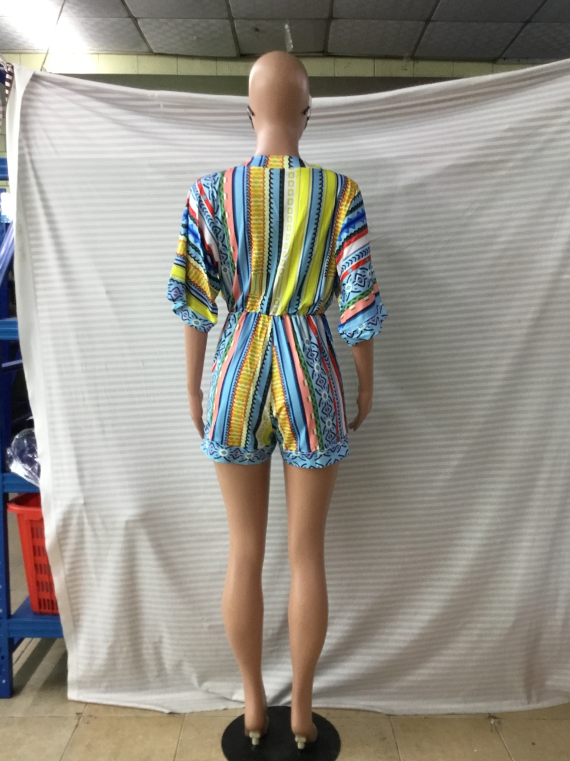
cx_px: 285
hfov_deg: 44.1
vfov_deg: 56.8
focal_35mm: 32
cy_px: 381
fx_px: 703
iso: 125
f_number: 2.4
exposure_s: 1/33
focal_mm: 3.3
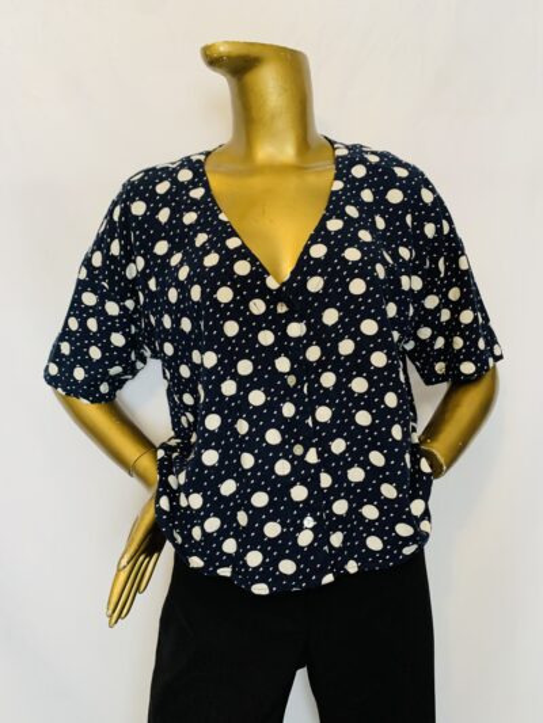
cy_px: 362
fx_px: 544
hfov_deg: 53.1
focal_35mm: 26
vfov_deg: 67.3
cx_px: 272
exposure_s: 1/50
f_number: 1.8
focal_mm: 4.25
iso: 250
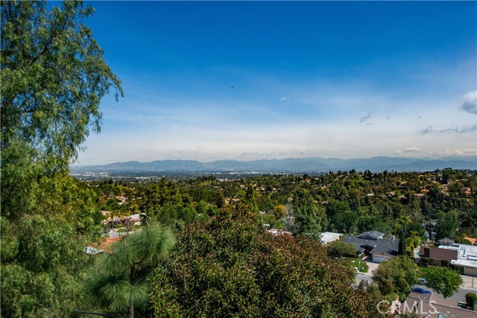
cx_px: 238
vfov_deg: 53.2
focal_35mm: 24
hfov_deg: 73.7
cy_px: 159
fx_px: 318
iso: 400
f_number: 9
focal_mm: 24
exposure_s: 1/2500
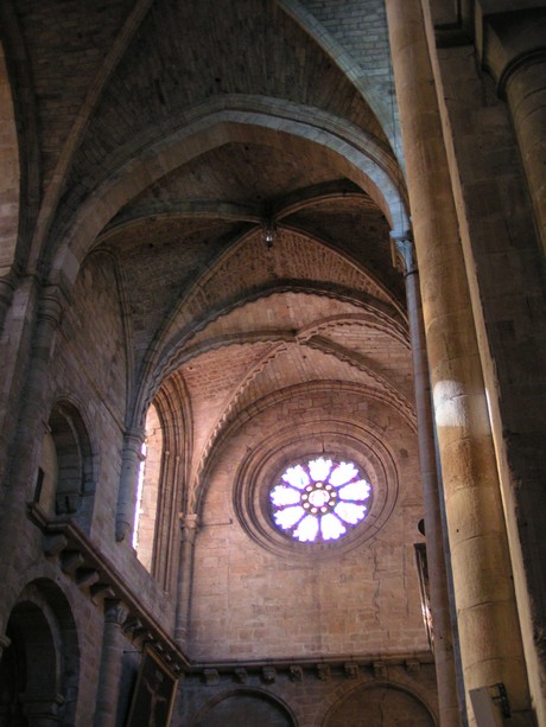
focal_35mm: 41
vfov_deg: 45.8
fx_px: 862
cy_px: 364
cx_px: 273
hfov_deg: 35.1
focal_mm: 6.3
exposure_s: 1/5
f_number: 2.8
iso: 200
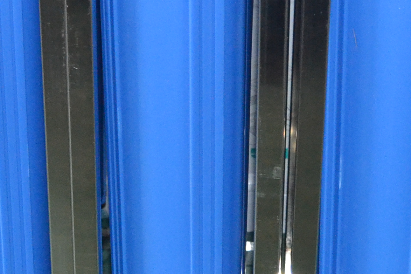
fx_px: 1210
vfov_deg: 12.8
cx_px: 102
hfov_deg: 19.1
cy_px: 15
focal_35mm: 106
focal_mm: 18
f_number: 3.5
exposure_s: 1/60
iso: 2500
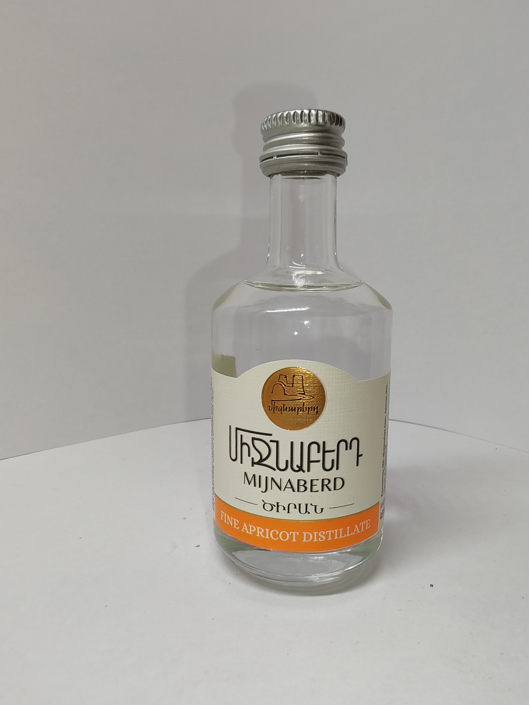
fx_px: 550
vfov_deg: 65.3
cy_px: 352
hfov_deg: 51.4
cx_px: 264
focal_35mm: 27
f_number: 2.2
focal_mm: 1.96
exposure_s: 1/100
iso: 50
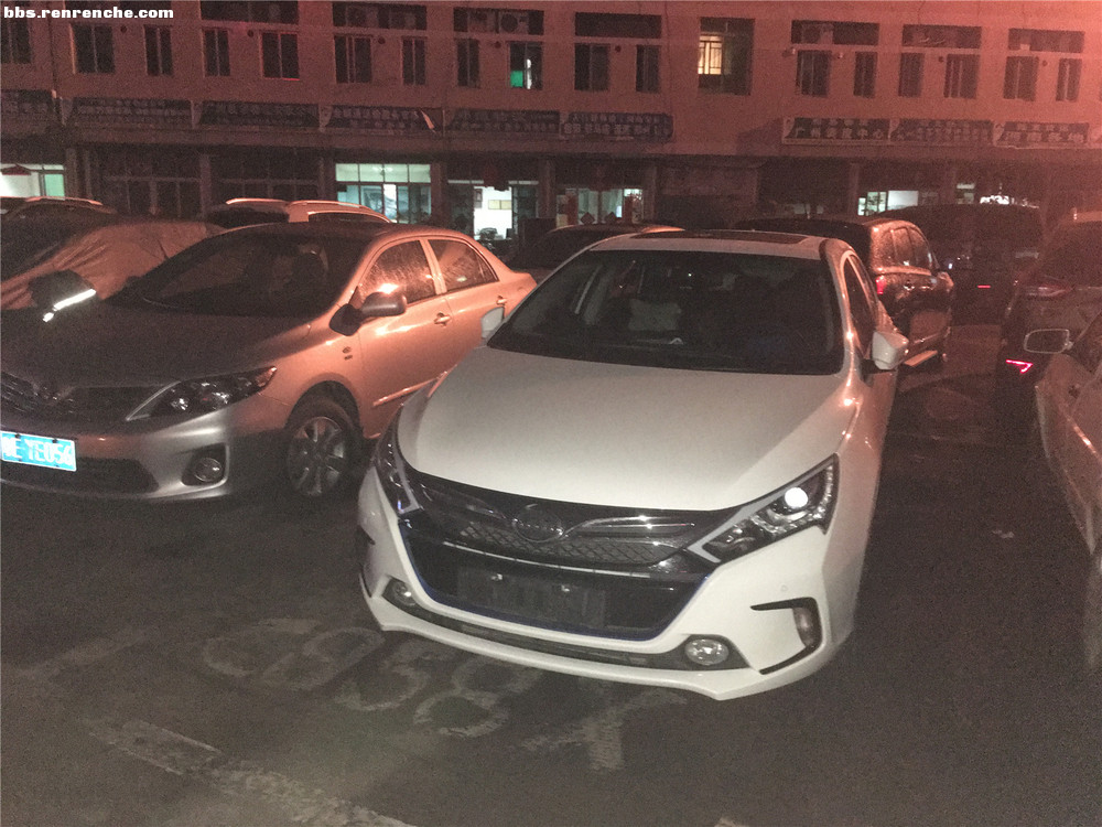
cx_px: 551
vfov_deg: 48.2
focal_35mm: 29
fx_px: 923
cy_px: 414
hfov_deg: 61.7
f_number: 2.2
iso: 800
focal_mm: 4.15
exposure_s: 1/17
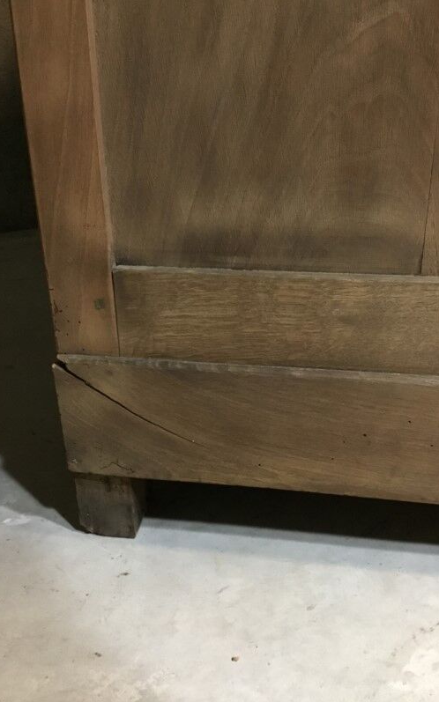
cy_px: 351
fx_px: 632
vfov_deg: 58.1
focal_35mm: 33
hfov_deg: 38.3
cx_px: 227
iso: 200
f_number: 2.4
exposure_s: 1/25
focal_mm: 3.3
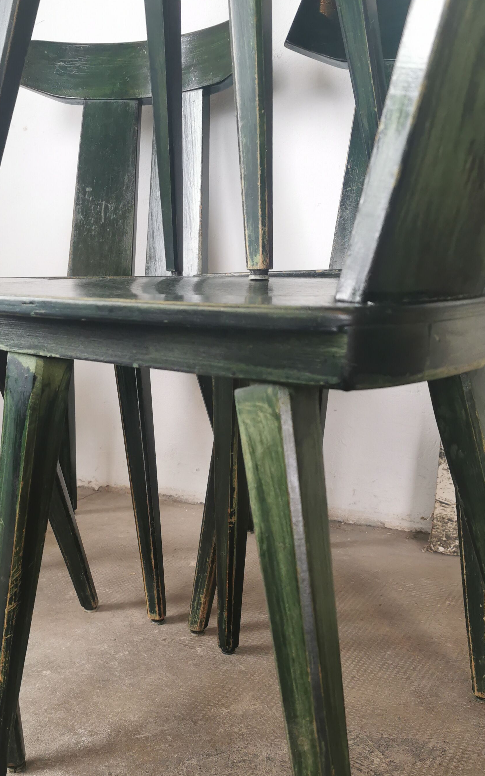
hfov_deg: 32.7
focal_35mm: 39
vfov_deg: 49.4
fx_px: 825
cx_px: 199
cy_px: 525
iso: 125
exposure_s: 1/50
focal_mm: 5.56
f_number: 1.6
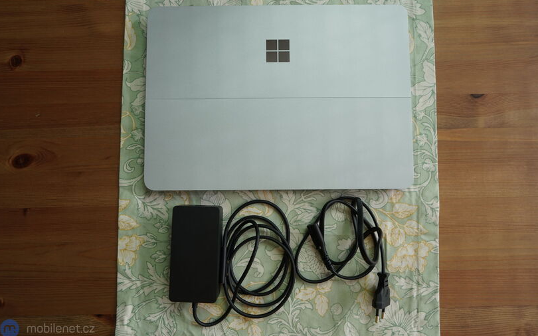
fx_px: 367
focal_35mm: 25
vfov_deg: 49.3
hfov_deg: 72.6
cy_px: 163
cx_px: 268
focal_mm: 24
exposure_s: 1/160
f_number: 5.6
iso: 400
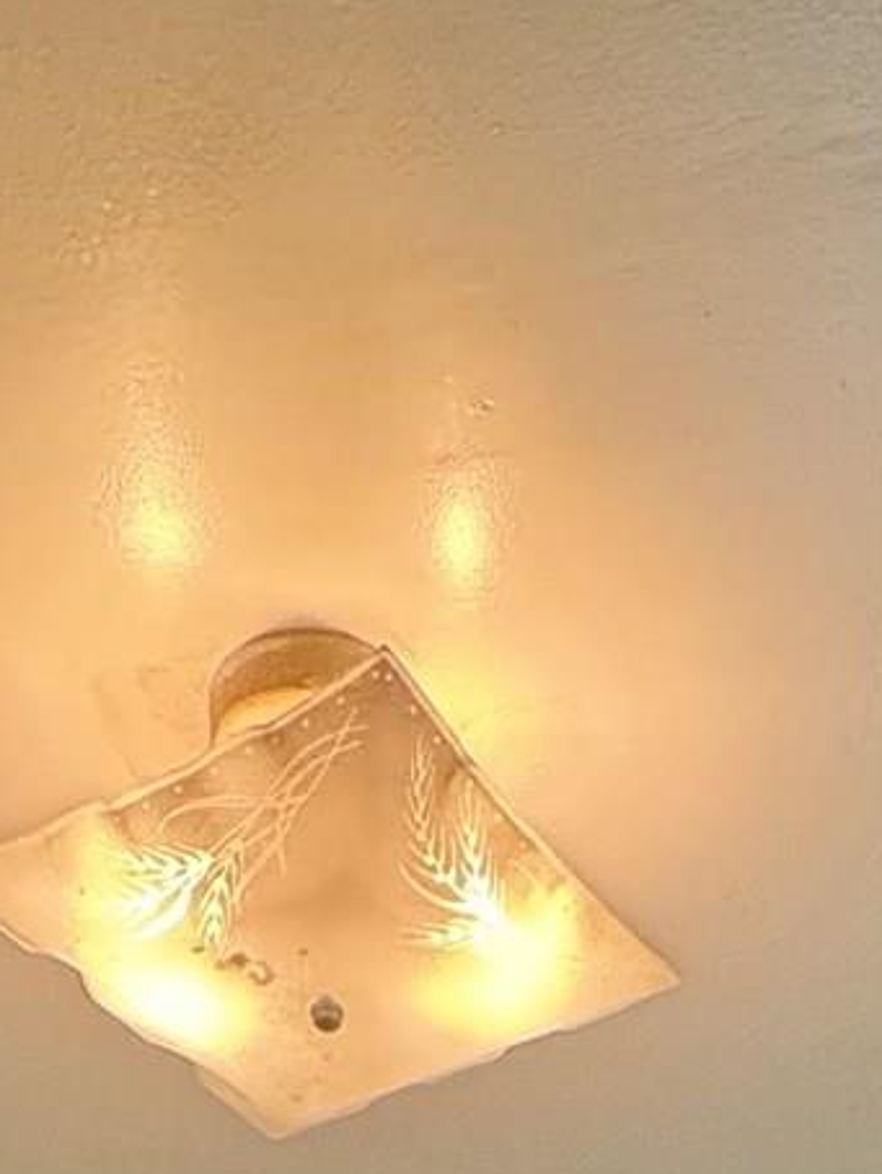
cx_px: 680
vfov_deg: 15.5
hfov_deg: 20.5
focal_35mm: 71
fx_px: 2410
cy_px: 2762
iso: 200
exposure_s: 1/60
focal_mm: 2.22
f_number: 2.2
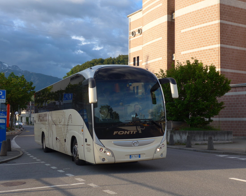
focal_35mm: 52
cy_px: 97
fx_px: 379
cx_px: 130
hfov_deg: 36.0
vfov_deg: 29.1
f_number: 3.2
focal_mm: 10.1
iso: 80
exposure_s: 1/320
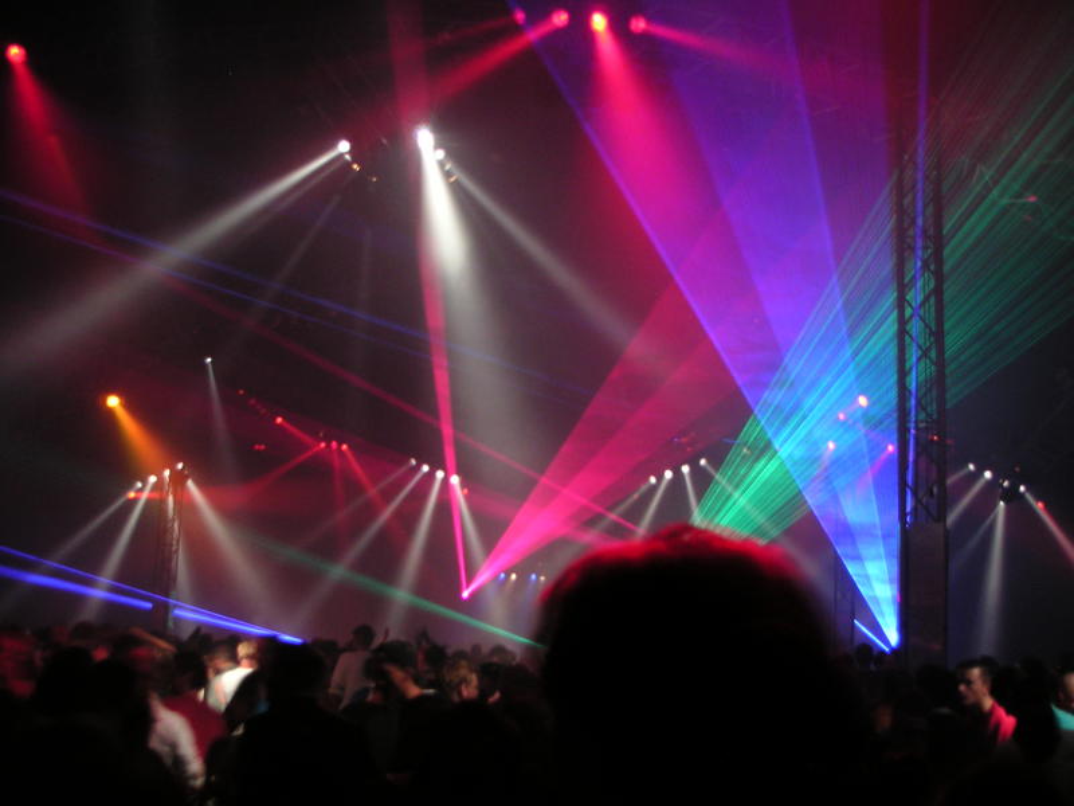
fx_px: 1241
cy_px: 403
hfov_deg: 46.8
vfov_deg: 36.0
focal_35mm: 40
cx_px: 537
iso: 100
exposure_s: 1/6
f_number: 2.8
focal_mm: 6.3
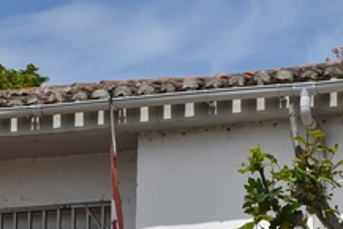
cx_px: 175
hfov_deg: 11.0
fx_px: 1783
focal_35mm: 187
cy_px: 379
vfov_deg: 7.2
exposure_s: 1/500
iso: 200
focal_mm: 30
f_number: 11
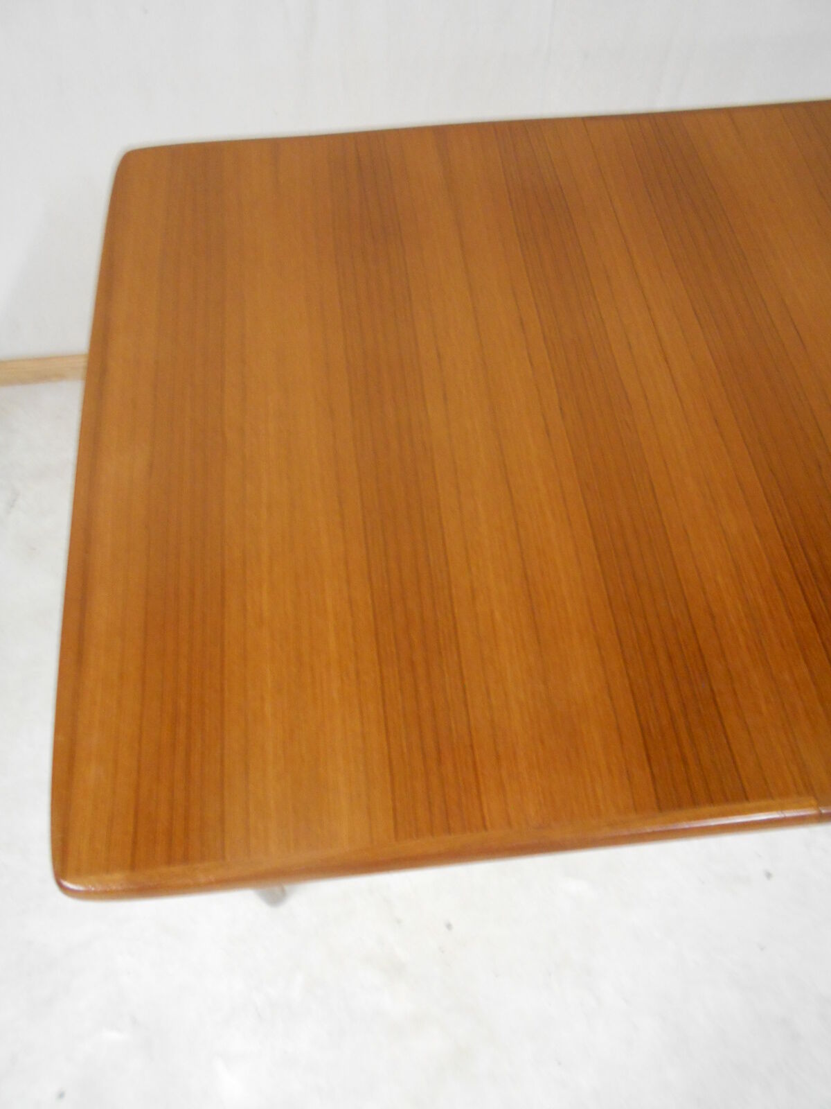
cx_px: 416
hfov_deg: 53.1
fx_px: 832
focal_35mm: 26
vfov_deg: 67.3
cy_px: 554
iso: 400
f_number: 3.2
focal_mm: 4.6
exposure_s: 1/10
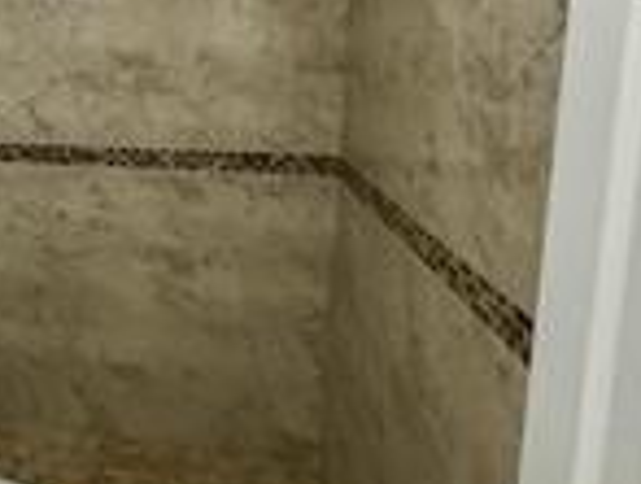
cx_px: 70
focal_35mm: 38
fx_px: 705
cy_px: 157
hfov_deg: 44.6
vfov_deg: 37.4
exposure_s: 1/60
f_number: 2.2
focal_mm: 2.22
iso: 1250
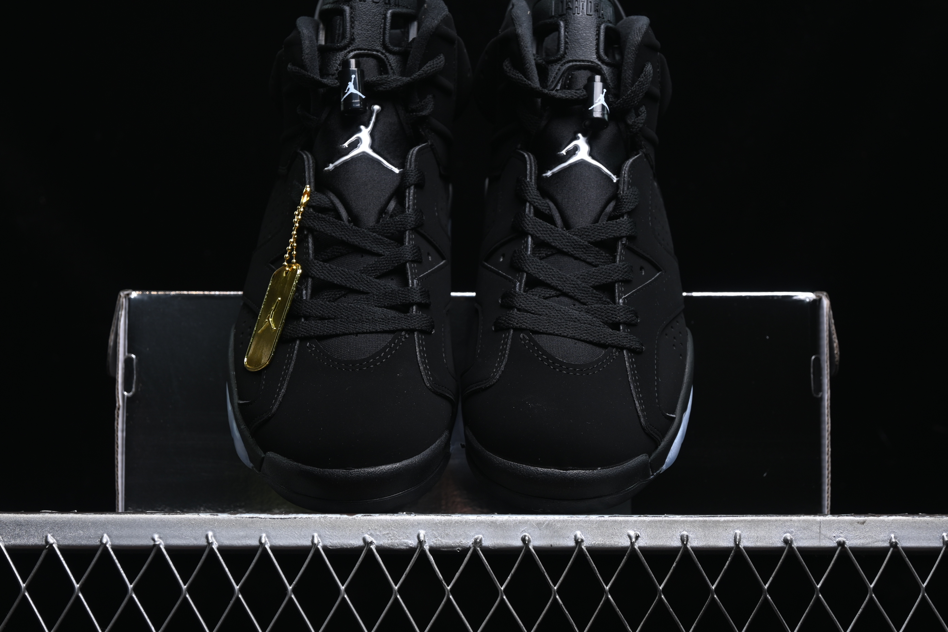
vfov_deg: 18.2
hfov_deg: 27.0
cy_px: 316
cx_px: 474
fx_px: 1975
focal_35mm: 75
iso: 160
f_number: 6.3
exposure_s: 1/40
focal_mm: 50
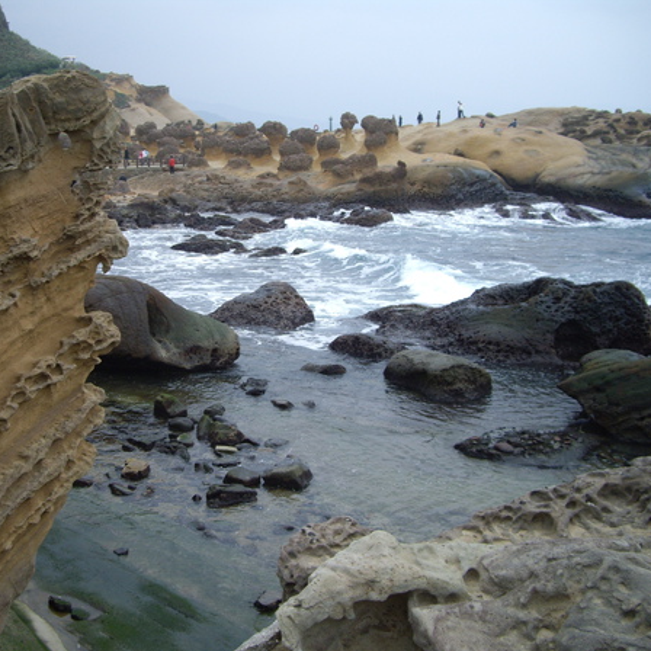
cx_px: 247
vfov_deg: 37.6
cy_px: 326
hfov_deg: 37.3
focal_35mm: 45
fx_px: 957
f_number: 2.8
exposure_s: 1/60
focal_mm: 7.9
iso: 100
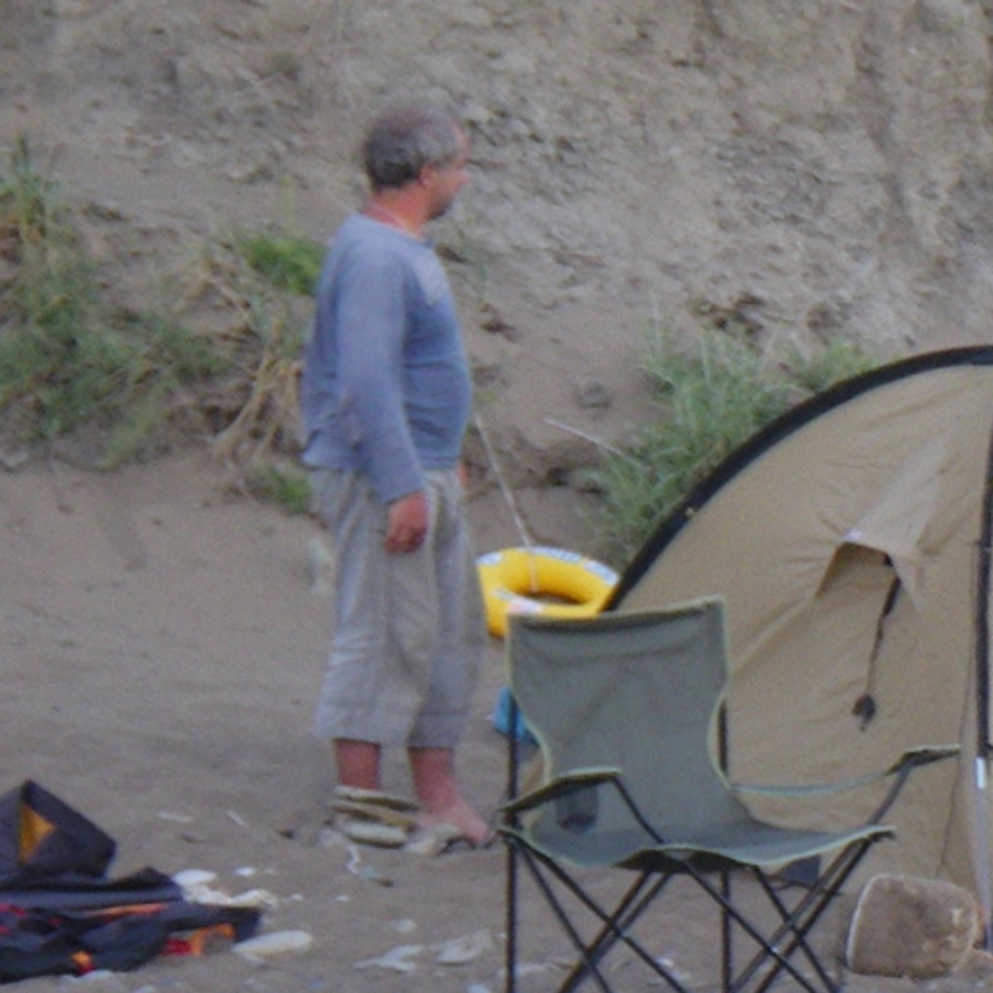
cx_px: 2250
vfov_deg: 9.3
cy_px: 415
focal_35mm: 188
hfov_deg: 8.6
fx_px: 6101
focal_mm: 7.5
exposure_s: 1/60
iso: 64
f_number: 4.2
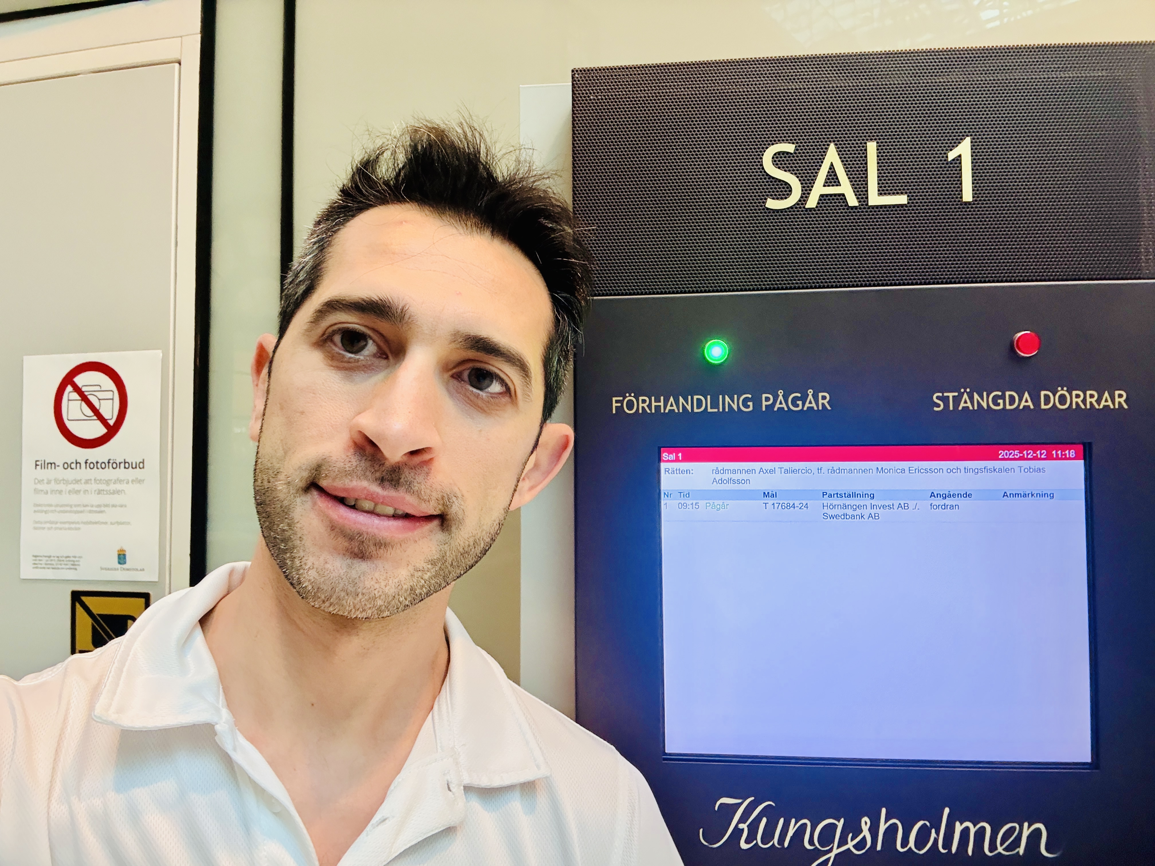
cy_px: 433
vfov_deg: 58.9
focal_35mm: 23
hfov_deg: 73.9
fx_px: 767
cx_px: 578
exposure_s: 1/33
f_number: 1.9
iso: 250
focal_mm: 2.69
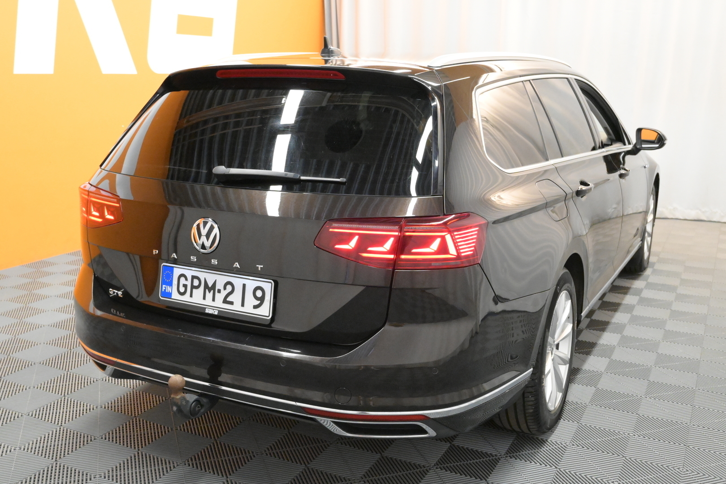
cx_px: 363
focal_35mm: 36
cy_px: 242
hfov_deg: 53.1
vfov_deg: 36.9
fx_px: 726
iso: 8000
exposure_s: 1/200
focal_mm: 24
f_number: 5
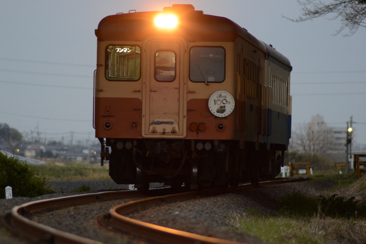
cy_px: 122
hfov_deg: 4.2
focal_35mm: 486
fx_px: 4939
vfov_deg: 2.8
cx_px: 183
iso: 400
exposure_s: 1/100
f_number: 2.8
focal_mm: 180
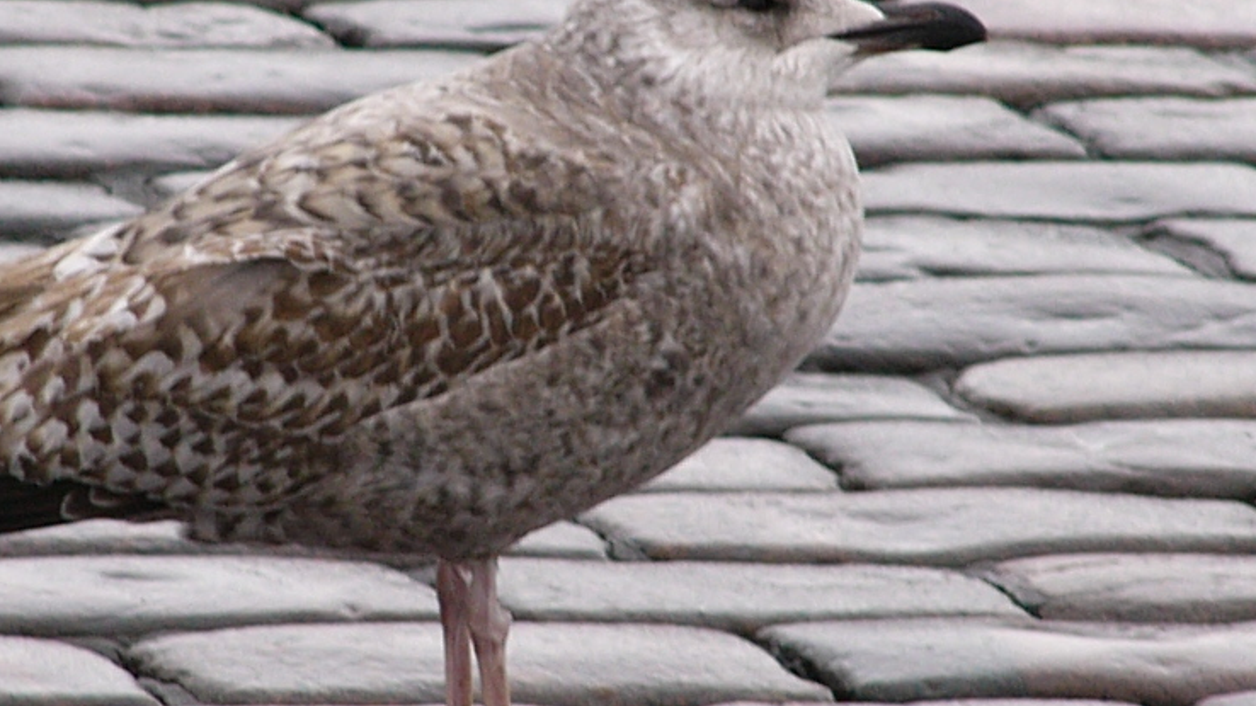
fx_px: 21313
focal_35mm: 640
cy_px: 269
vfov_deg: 1.9
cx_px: 500
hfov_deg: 3.4
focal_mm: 35.6
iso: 75
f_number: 2.8
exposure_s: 1/50
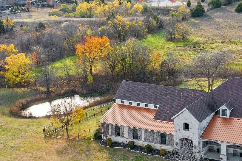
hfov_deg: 31.0
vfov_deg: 21.2
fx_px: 424
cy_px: 136
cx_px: 195
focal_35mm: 63
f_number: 9
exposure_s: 1/30
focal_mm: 12.29
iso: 100
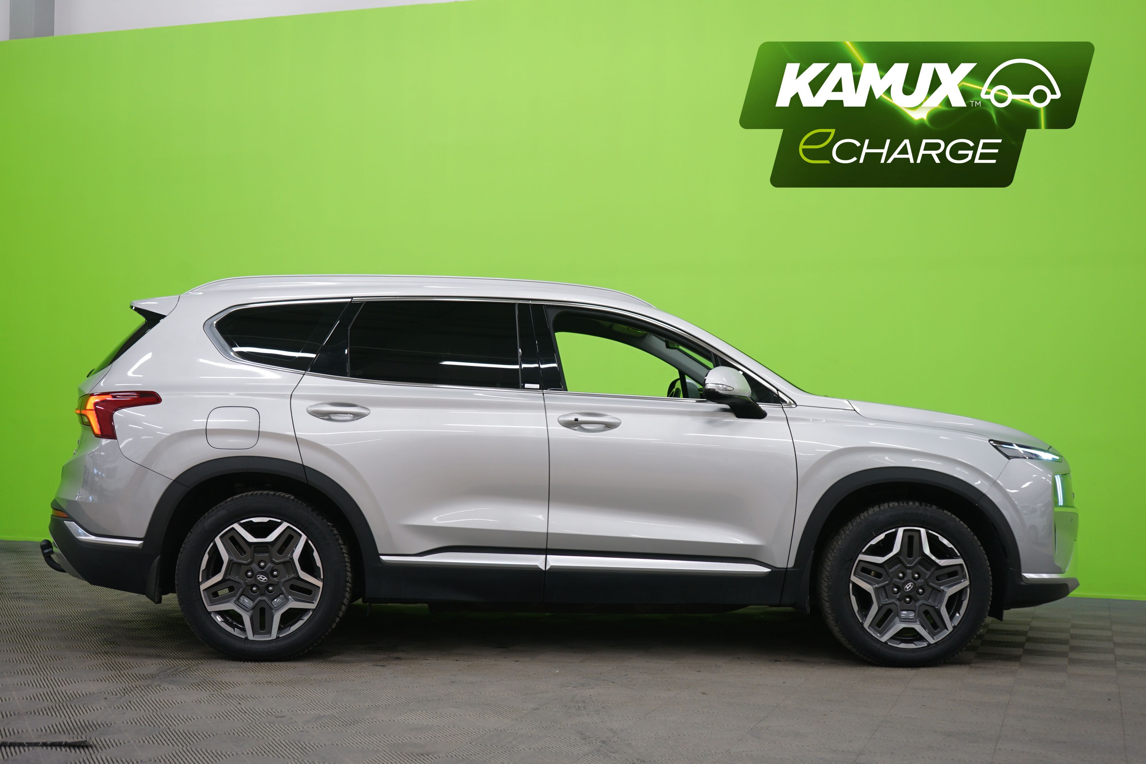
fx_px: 1369
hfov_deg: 45.4
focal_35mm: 43
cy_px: 382
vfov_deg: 31.2
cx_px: 573
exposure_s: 1/10
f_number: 4.5
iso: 400
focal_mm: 43
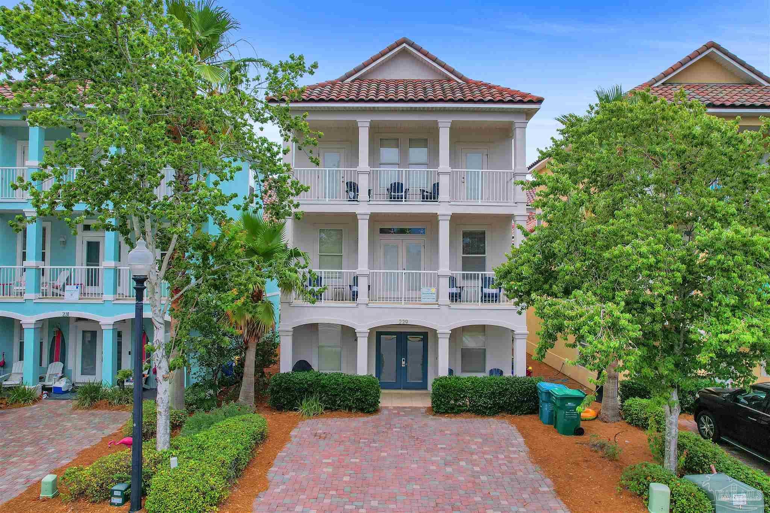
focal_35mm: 22
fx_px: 470
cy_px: 256
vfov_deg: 57.2
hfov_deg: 78.6
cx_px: 385
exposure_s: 1/1250
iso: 100
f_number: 2.8
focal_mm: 8.38
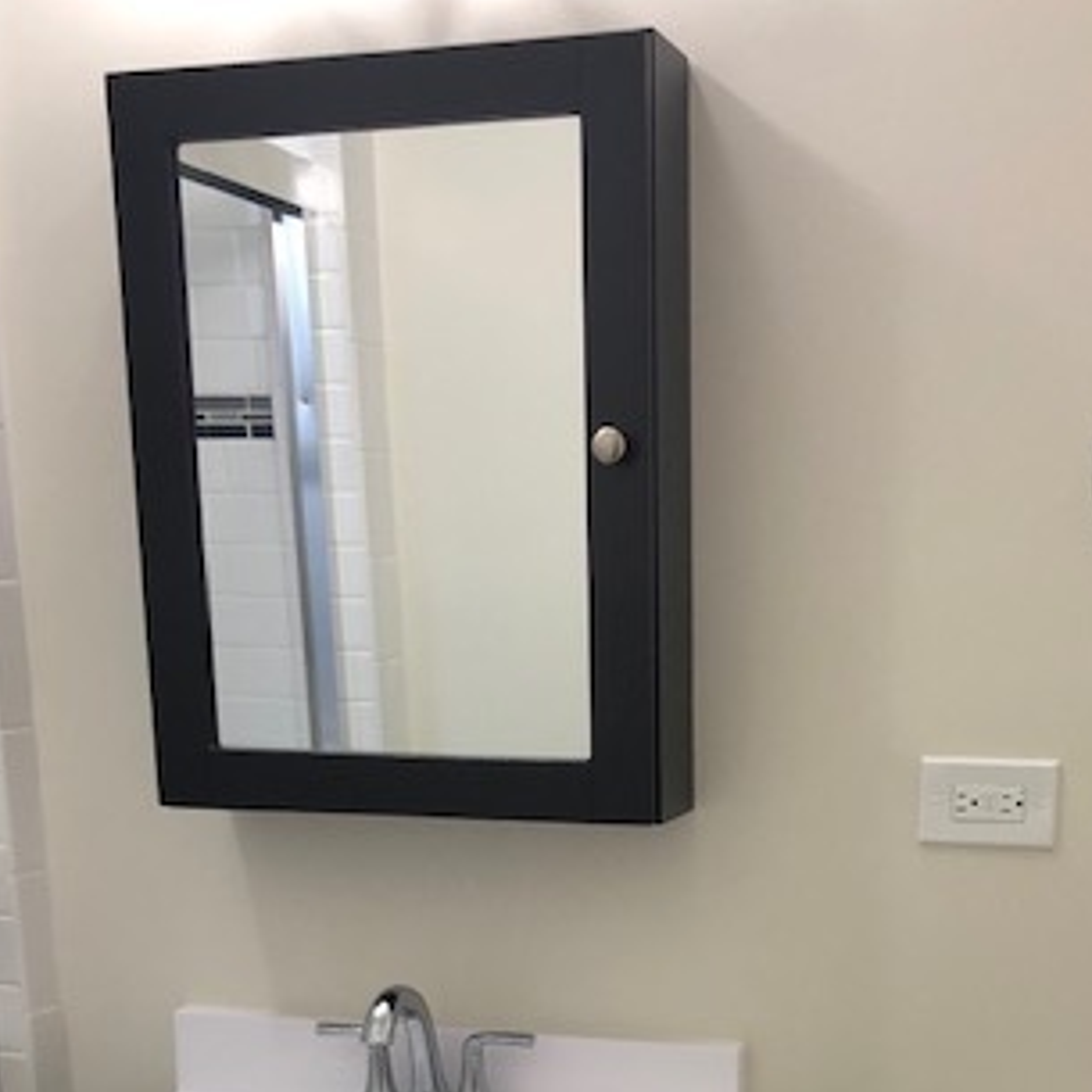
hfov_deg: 32.7
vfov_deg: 31.1
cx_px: 652
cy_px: 1013
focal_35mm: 52
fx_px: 1856
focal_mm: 3.99
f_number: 1.8
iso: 40
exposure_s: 1/30
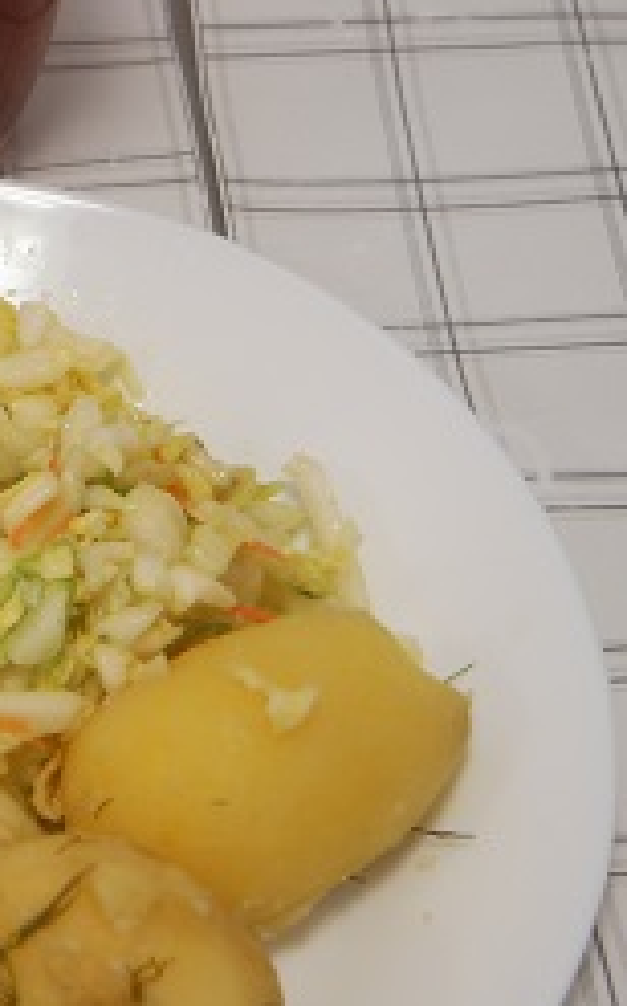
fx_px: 3588
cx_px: -391
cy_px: 371
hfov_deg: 9.6
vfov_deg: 15.9
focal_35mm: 131
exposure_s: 1/60
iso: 500
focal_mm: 32
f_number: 4.5
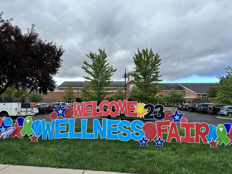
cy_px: 87
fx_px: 161
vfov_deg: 56.8
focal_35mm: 24
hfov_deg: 71.6
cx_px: 116
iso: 80
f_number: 1.78
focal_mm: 6.86
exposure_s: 1/1812
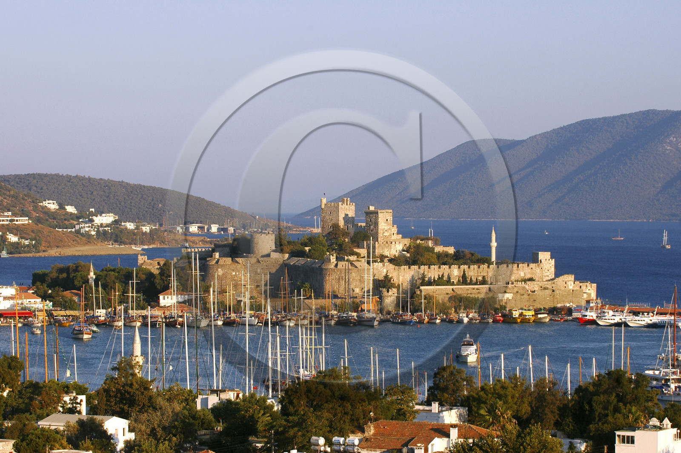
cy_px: 226
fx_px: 2437
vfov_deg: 10.6
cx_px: 340
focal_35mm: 129
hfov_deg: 15.9
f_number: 8
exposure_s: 1/400
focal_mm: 86
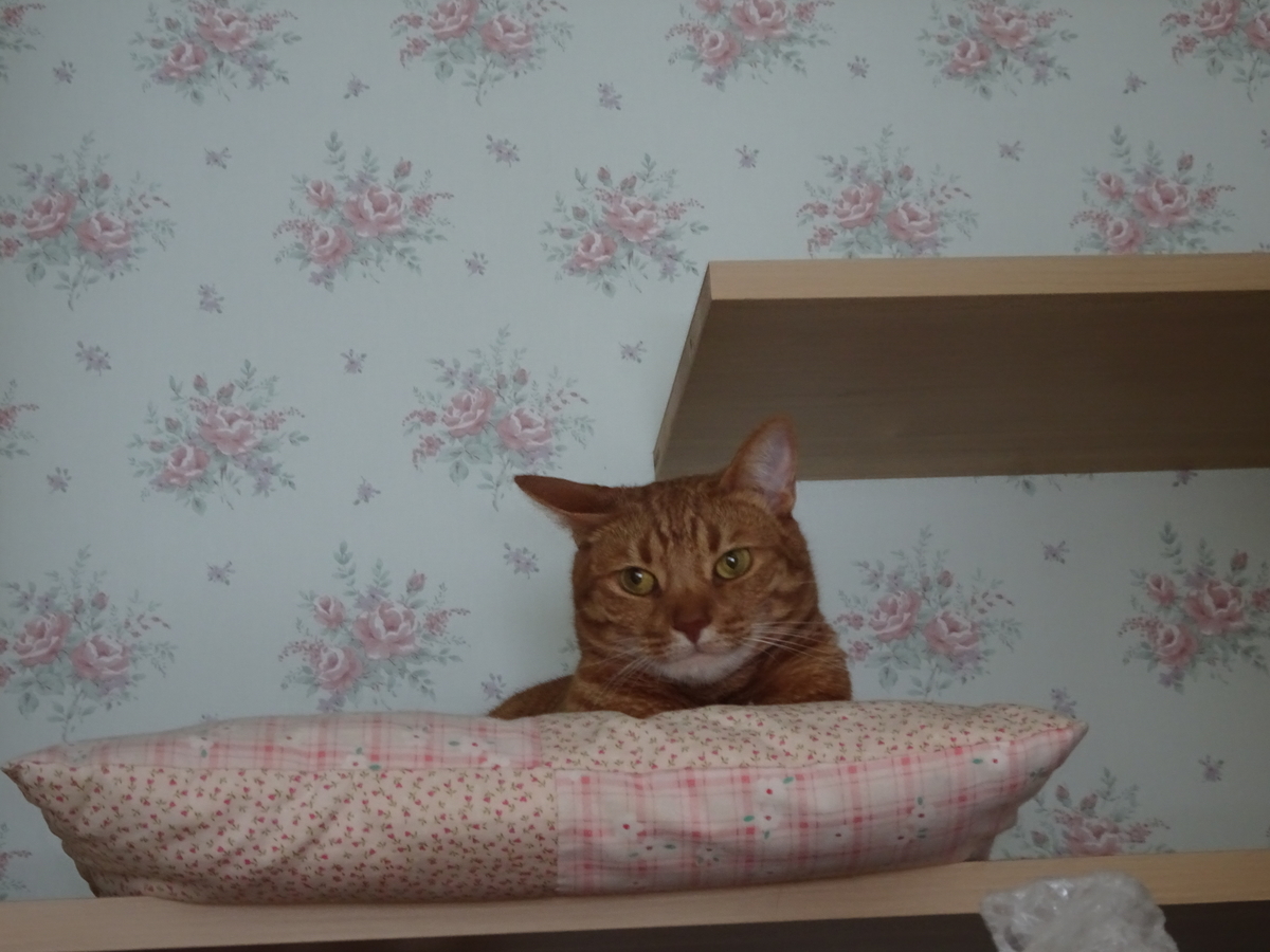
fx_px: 2495
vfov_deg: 21.6
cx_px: 635
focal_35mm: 68
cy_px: 476
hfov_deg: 28.6
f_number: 4.5
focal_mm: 11.66
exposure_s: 1/13
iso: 800
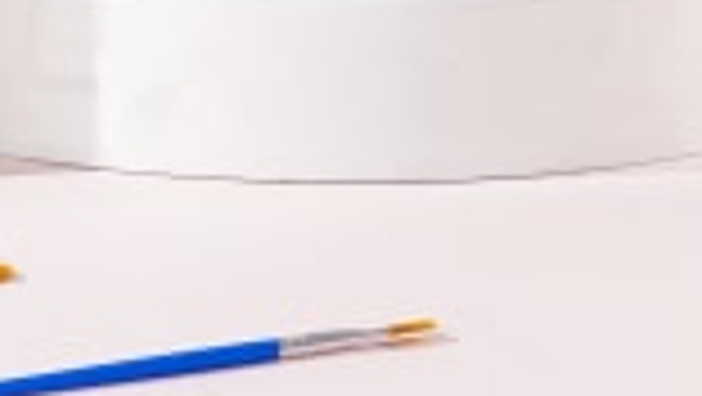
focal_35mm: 232
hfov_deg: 9.3
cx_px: 418
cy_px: -374
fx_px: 4321
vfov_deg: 5.2
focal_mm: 46
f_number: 10
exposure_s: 1/160
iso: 100
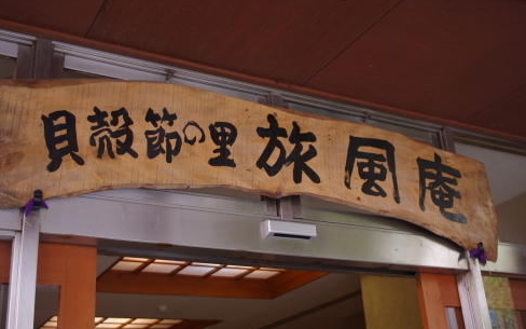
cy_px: 160
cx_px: 262
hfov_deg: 41.8
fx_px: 688
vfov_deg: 26.9
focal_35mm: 48
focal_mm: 30.63
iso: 800
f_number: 4
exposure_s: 1/125
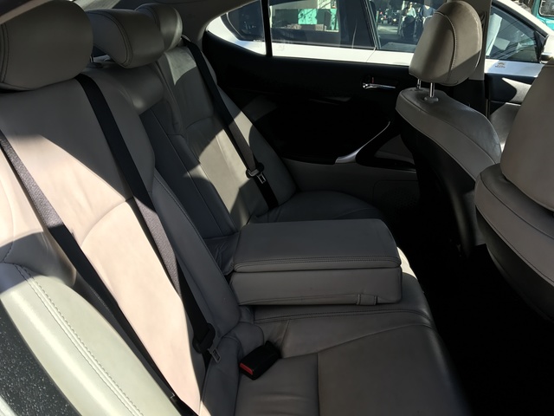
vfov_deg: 49.7
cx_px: 277
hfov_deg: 63.4
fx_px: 448
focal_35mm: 28
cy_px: 208
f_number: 1.8
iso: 20
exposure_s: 1/529
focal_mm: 3.99
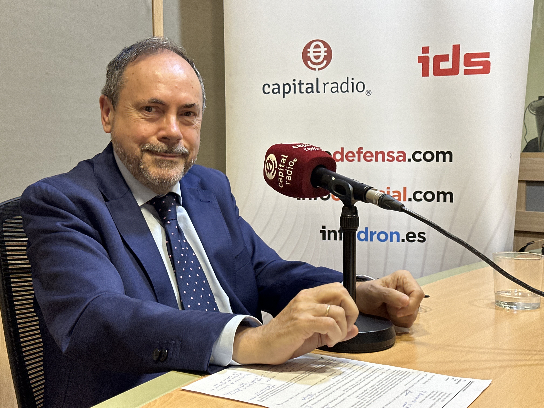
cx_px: 272
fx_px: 754
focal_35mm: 48
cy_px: 204
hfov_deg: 39.7
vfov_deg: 30.3
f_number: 1.78
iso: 200
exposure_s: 1/50
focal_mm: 6.86
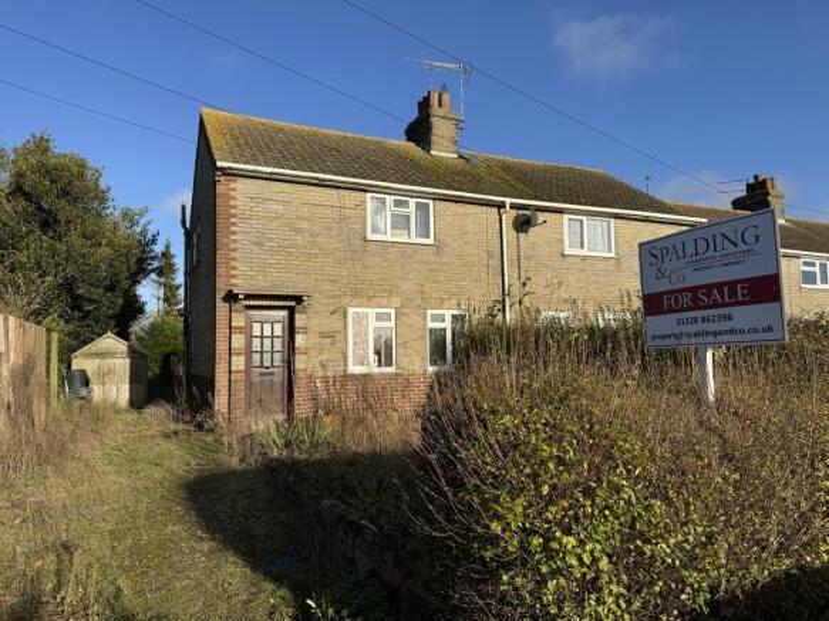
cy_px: 310
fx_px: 575
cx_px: 414
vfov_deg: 56.8
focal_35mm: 24
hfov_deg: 71.6
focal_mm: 6.76
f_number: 1.78
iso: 80
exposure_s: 1/4049
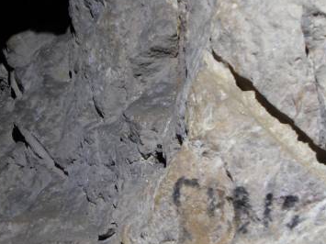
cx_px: 118
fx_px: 828
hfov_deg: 22.2
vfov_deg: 16.8
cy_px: 118
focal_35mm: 88
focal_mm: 6.6
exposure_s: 6
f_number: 3.5
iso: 80
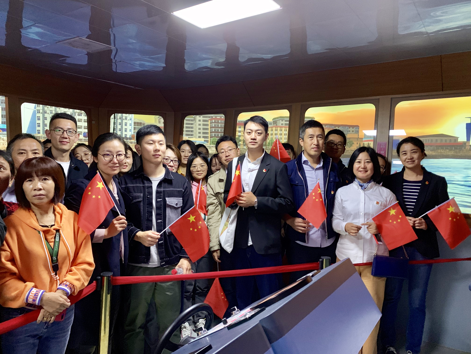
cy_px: 177
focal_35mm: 26
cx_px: 236
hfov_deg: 67.3
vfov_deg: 53.1
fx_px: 354
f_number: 1.8
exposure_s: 1/26
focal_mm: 4.25
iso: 640
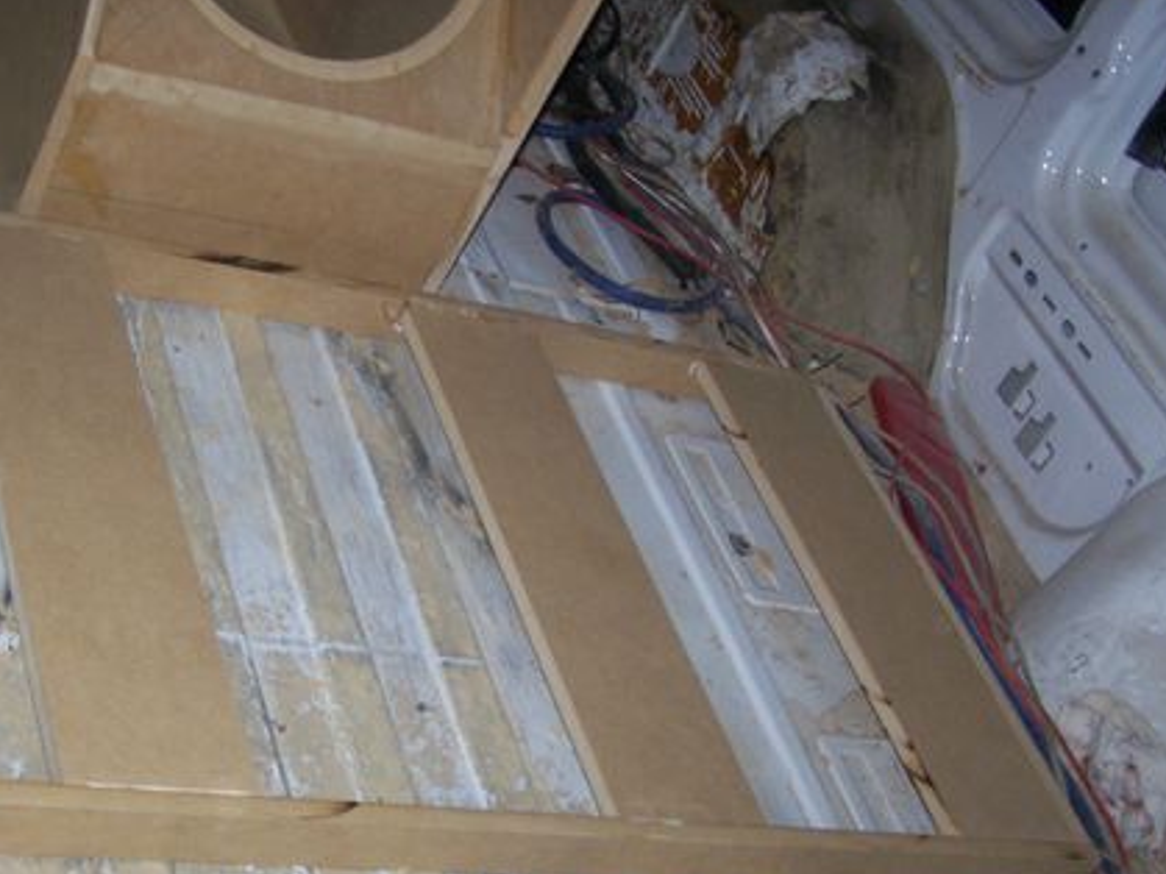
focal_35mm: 58
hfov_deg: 33.1
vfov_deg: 25.1
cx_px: 442
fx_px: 1953
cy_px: 546
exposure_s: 1/60
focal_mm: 6.3
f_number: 2.8
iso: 80
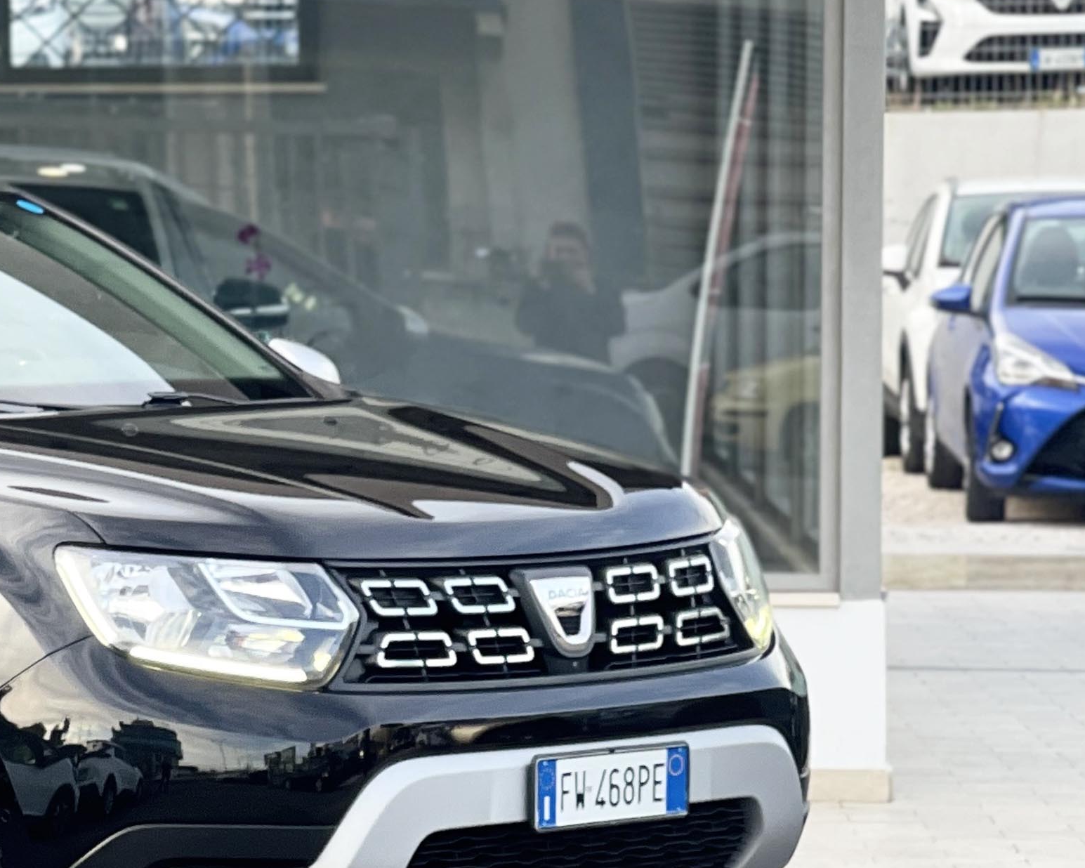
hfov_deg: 11.6
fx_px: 5234
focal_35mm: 163
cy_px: 718
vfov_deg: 9.5
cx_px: -267
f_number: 2.2
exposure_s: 1/121
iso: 64
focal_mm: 7.5
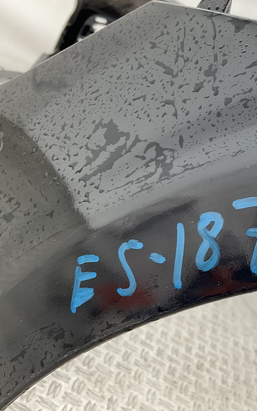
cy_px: 201
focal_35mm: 42
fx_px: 471
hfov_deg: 29.3
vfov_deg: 47.2
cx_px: 231
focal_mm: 3
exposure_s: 1/50
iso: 32
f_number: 1.8
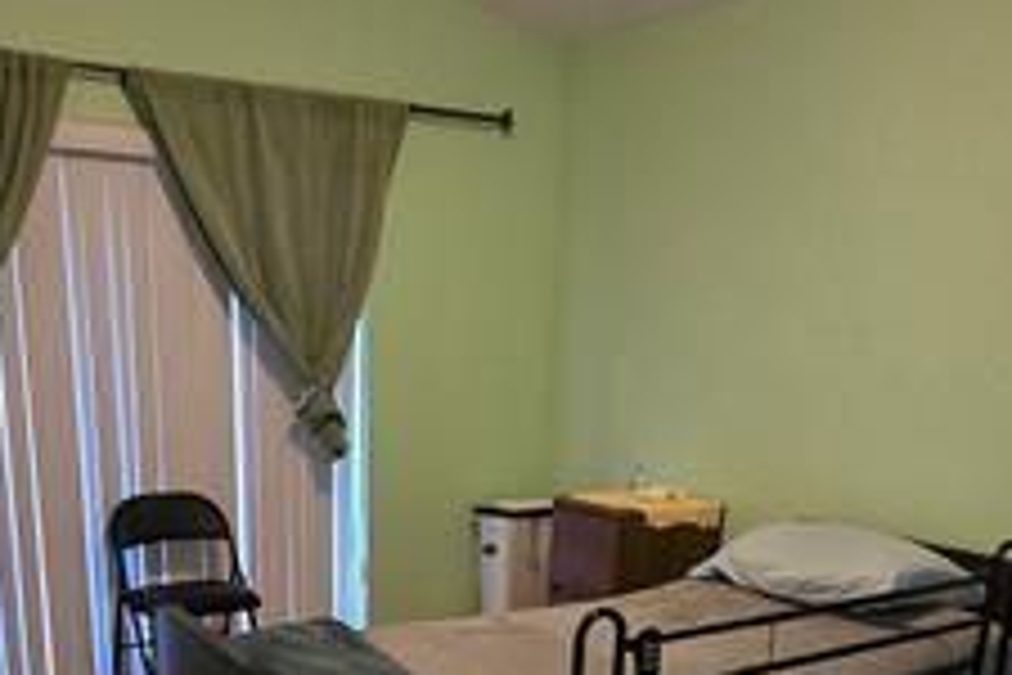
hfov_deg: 52.8
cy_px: 698
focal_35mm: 36
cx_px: 414
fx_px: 1012
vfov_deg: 33.3
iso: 1600
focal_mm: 2.2
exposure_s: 1/40
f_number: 2.2
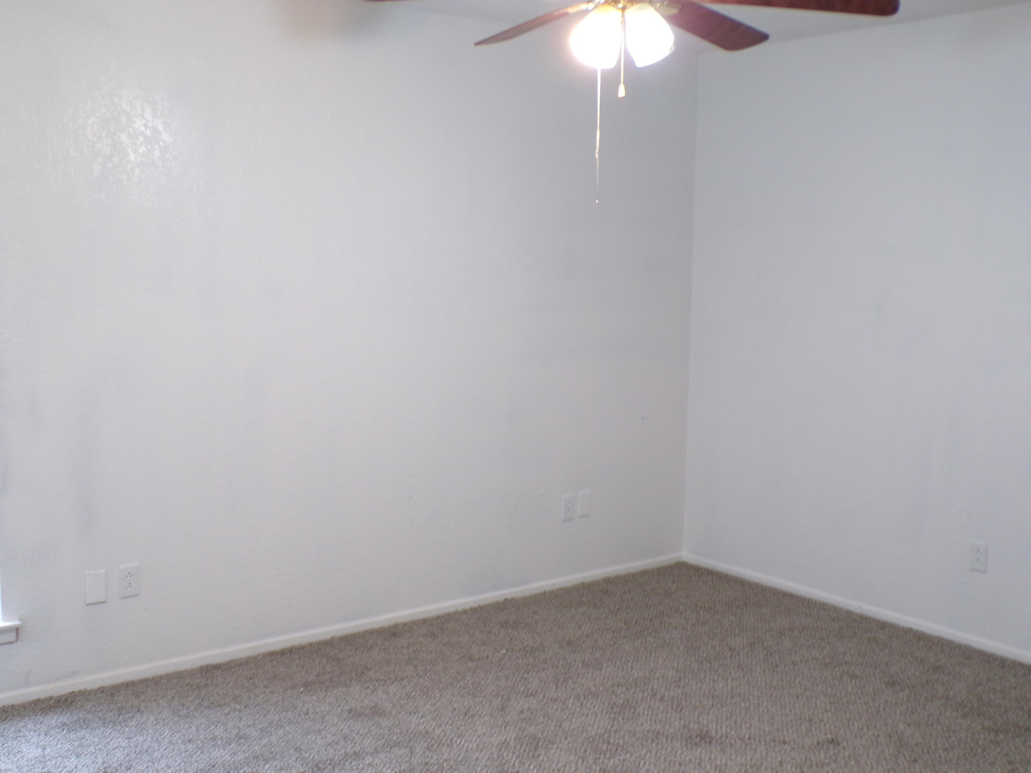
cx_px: 516
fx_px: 1102
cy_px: 386
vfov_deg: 38.7
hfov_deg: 50.1
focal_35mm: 37
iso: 264
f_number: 3.3
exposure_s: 1/17
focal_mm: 6.6
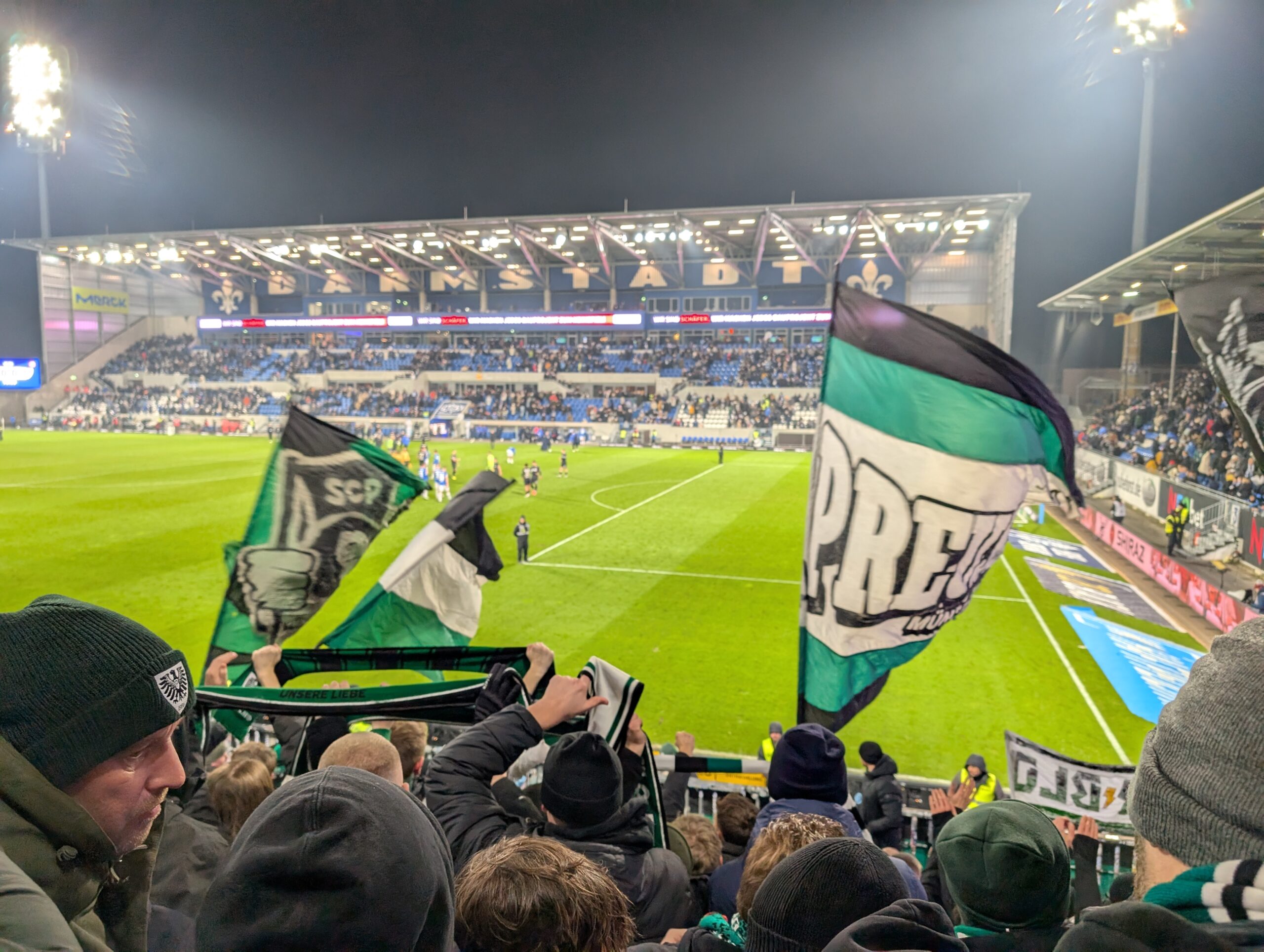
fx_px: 878
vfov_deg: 56.9
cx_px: 632
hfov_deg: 71.5
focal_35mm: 24
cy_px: 476
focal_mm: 6.9
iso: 76
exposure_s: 1/100
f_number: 1.68
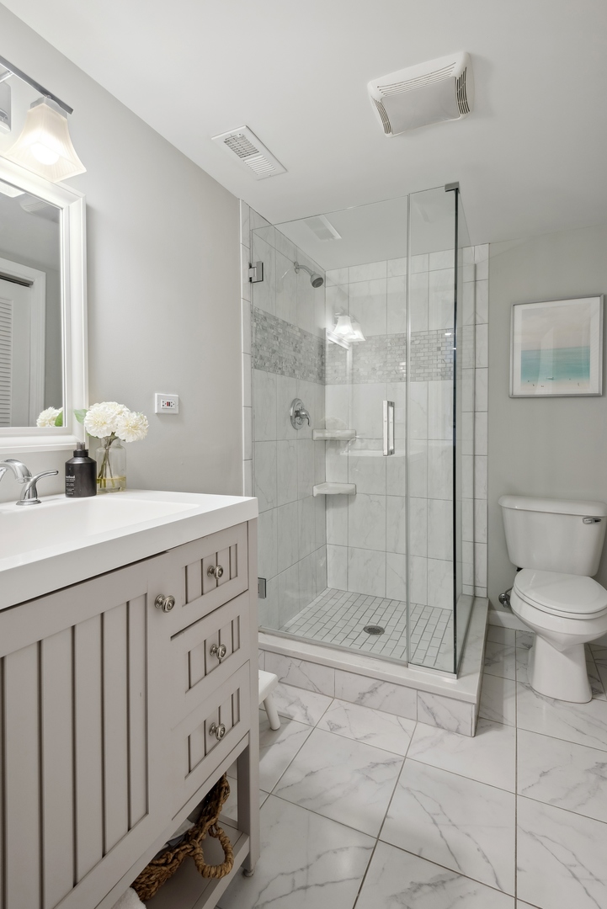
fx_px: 404
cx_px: 304
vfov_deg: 96.7
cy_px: 454
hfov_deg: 73.8
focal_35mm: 16
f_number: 8
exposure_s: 1/10
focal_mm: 16
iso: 400
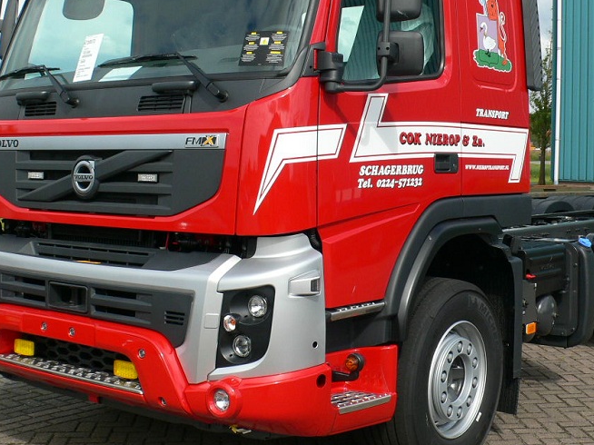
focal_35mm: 52
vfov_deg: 27.8
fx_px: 892
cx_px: 362
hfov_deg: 36.7
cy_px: 147
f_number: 4
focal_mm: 6.3
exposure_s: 1/500
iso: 80
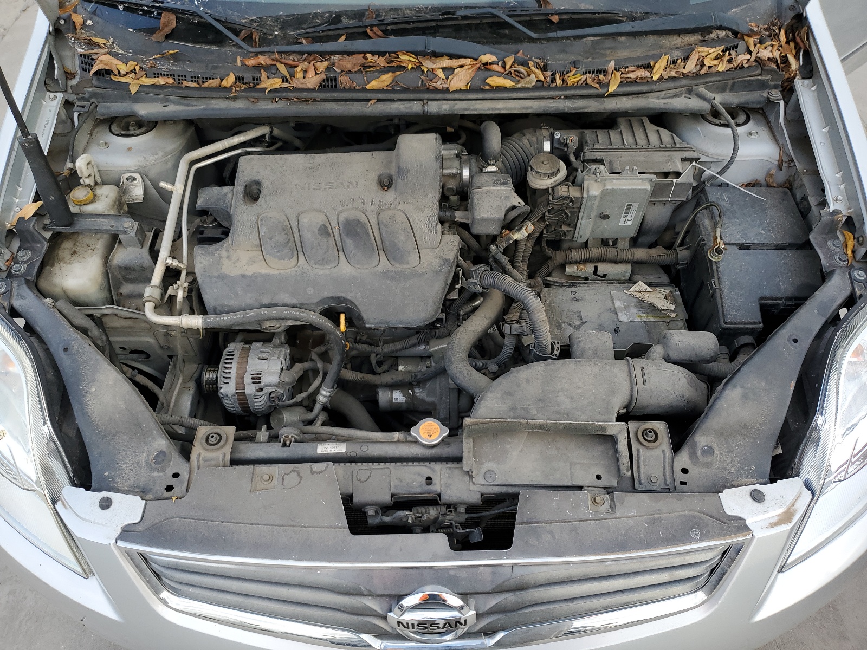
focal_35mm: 26
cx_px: 434
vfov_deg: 53.1
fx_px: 651
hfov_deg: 67.3
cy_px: 325
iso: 50
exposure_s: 1/333
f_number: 1.5
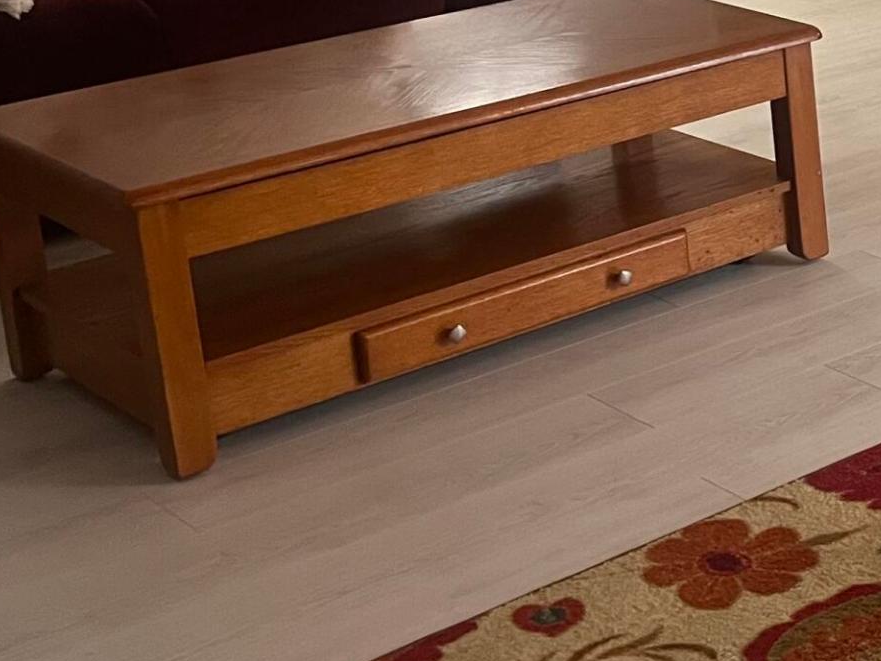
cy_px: 40
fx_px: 2164
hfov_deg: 19.8
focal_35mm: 85
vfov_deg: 17.1
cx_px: 1331
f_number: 1.6
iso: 250
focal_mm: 5.1
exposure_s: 1/60
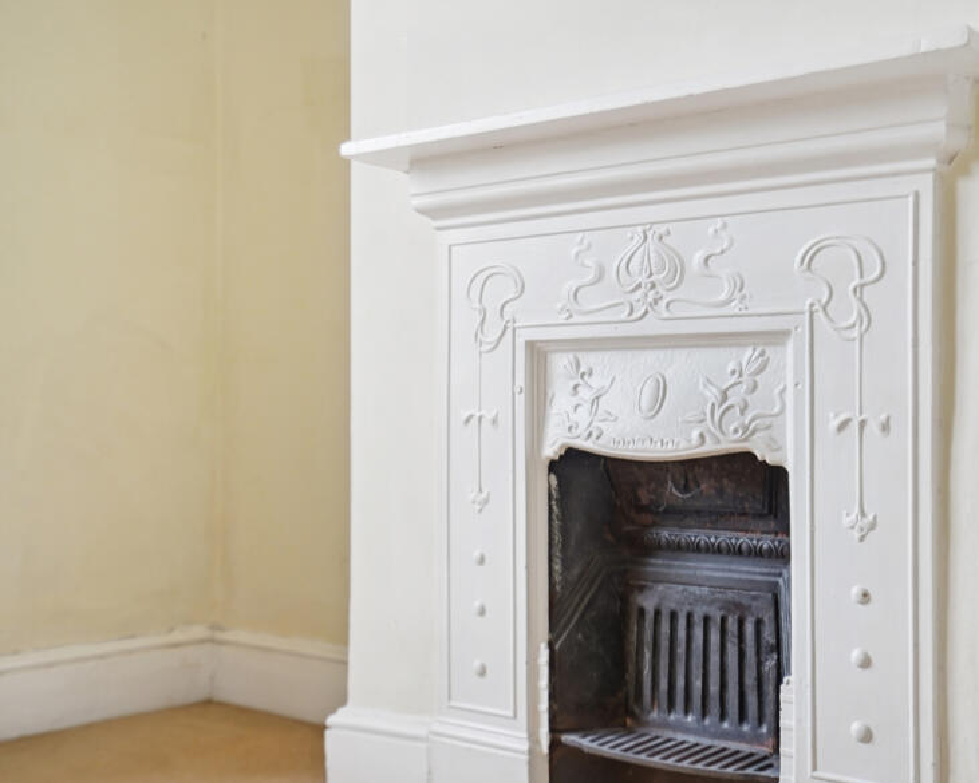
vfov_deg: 32.7
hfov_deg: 40.3
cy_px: 445
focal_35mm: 46
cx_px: 493
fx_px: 1333
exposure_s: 1/50
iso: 320
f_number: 4
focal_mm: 35
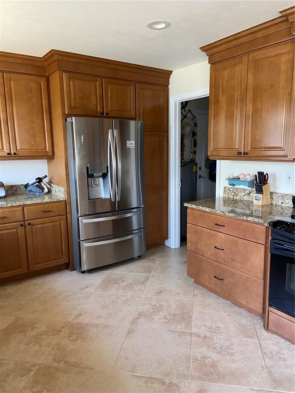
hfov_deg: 53.1
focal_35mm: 26
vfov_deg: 67.3
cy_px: 196
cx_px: 148
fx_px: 295
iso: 125
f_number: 1.8
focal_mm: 4.25
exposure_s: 1/63
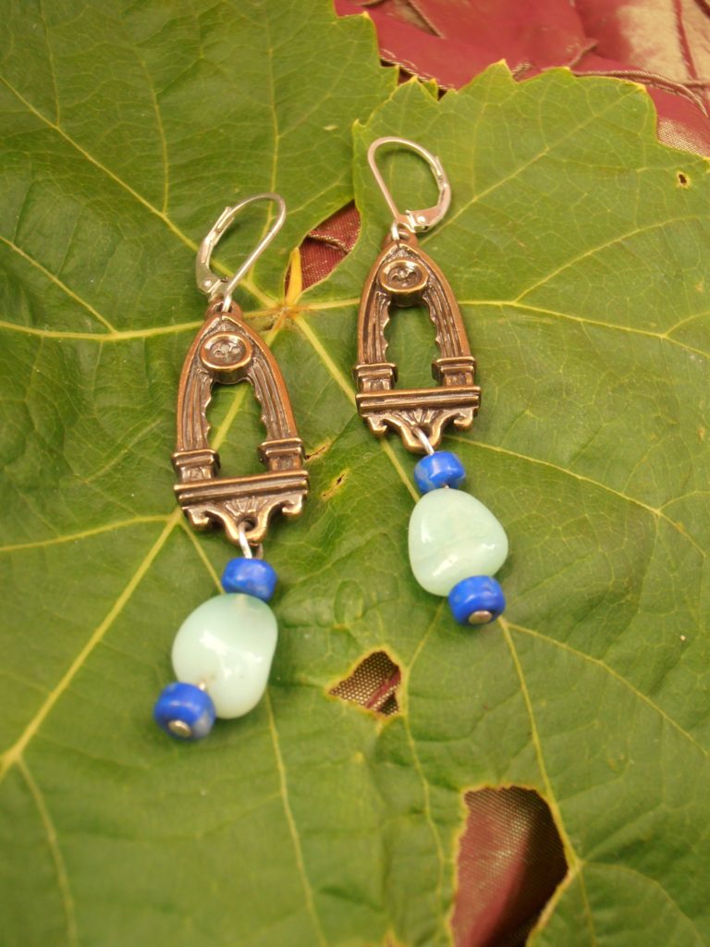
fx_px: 1012
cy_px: 474
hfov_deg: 38.7
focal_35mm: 37
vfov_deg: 50.1
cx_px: 355
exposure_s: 1/2
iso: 200
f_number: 3.9
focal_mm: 6.61
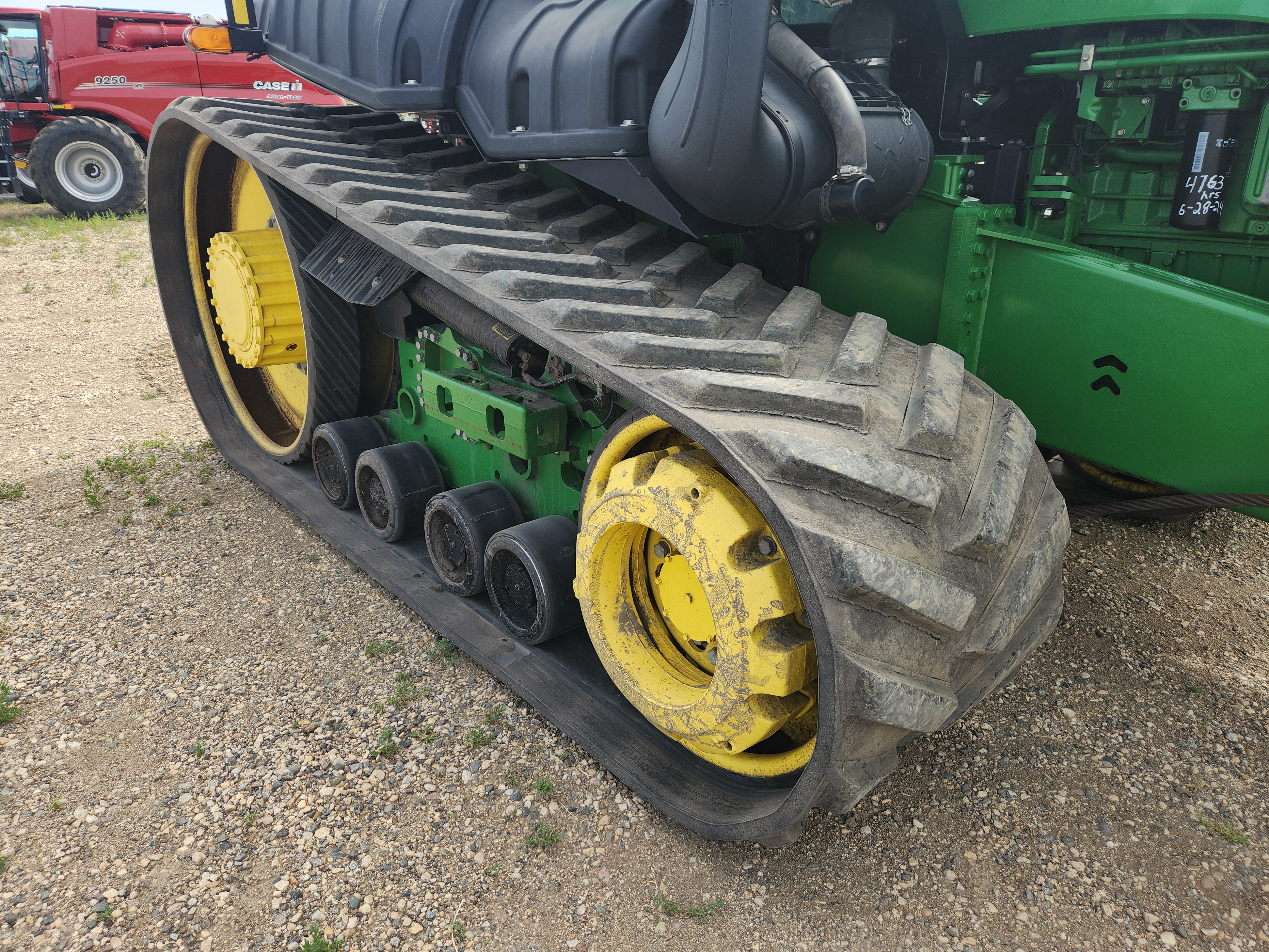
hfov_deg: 73.9
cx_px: 634
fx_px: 843
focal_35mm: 23
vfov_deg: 58.9
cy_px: 476
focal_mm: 5.4
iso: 20
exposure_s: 1/424
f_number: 1.8
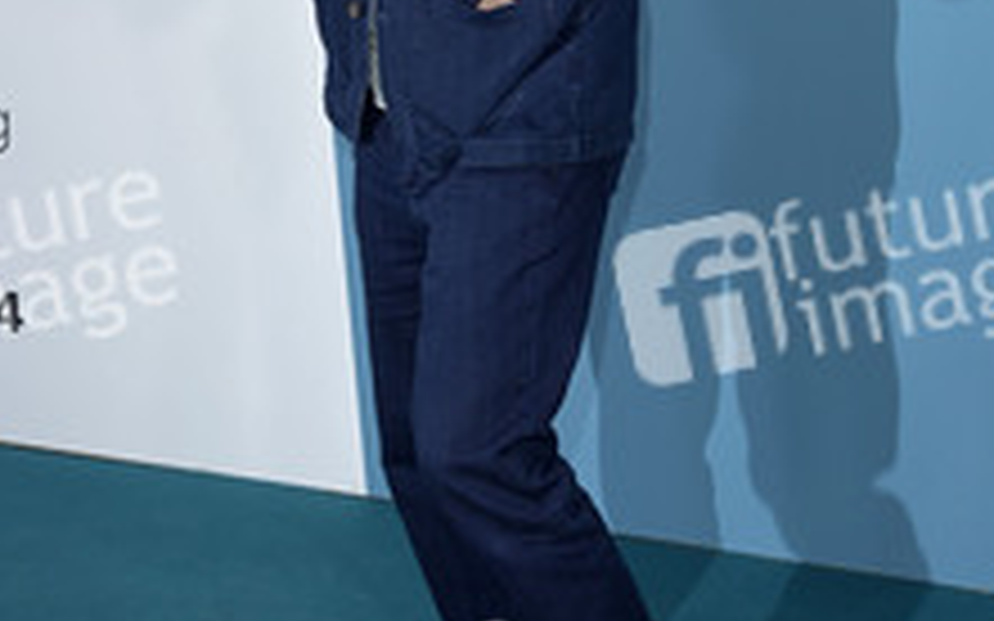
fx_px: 1896
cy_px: 54
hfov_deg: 29.4
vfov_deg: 18.3
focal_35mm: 70
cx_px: 436
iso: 500
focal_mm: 38
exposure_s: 1/250
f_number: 6.3
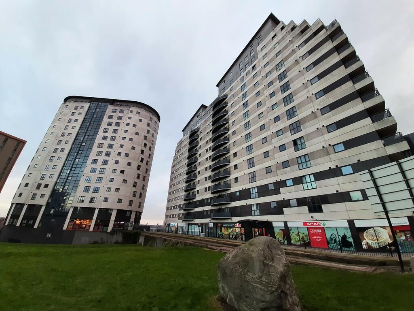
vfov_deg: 89.9
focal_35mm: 13
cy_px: 156
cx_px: 207
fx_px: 155
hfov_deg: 106.2
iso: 50
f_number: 2.2
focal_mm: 1.42
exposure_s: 1/50
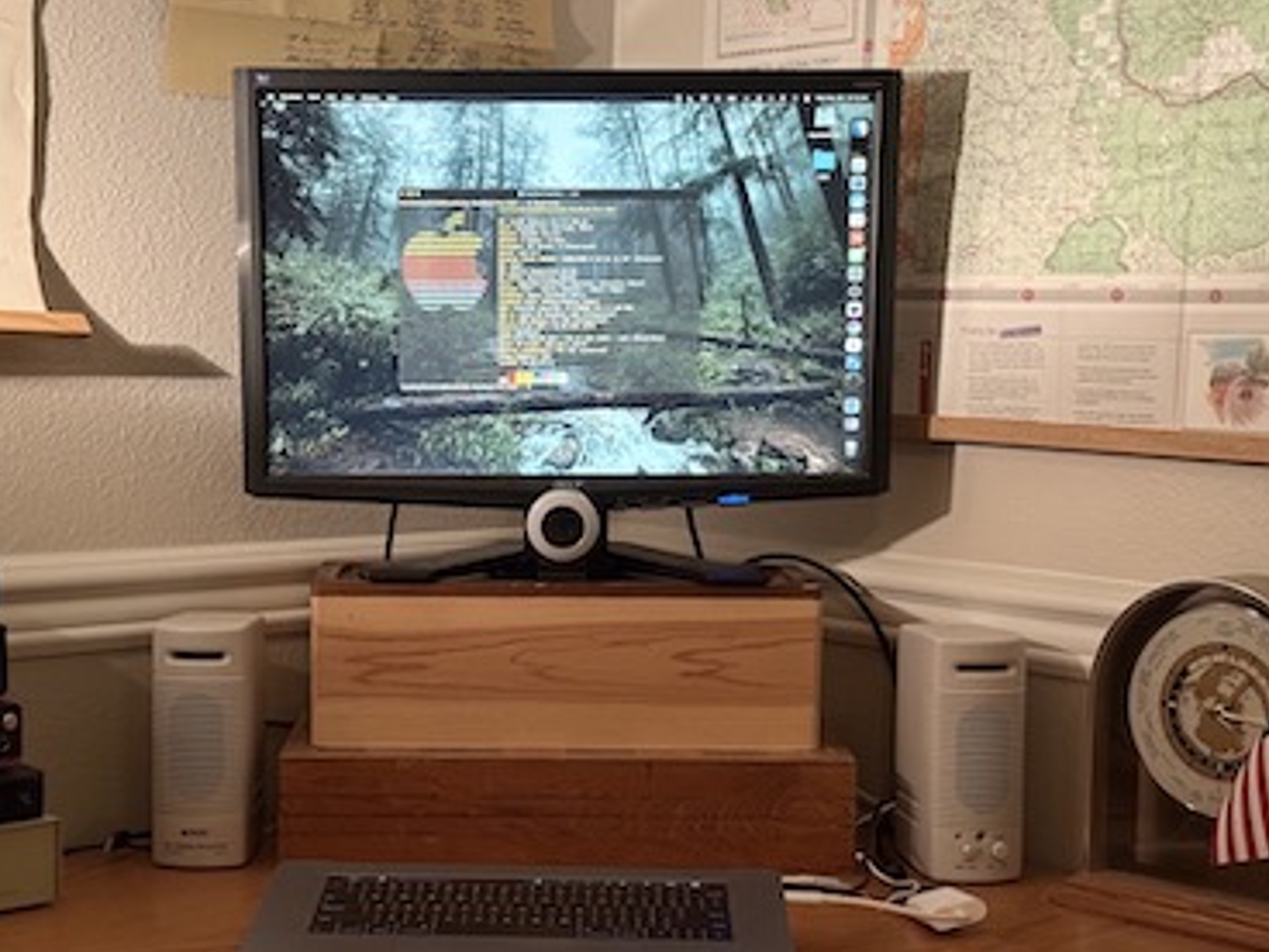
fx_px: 2273
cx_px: 557
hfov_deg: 31.2
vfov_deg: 23.6
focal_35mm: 62
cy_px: 531
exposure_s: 1/30
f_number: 1.78
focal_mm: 6.76
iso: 500
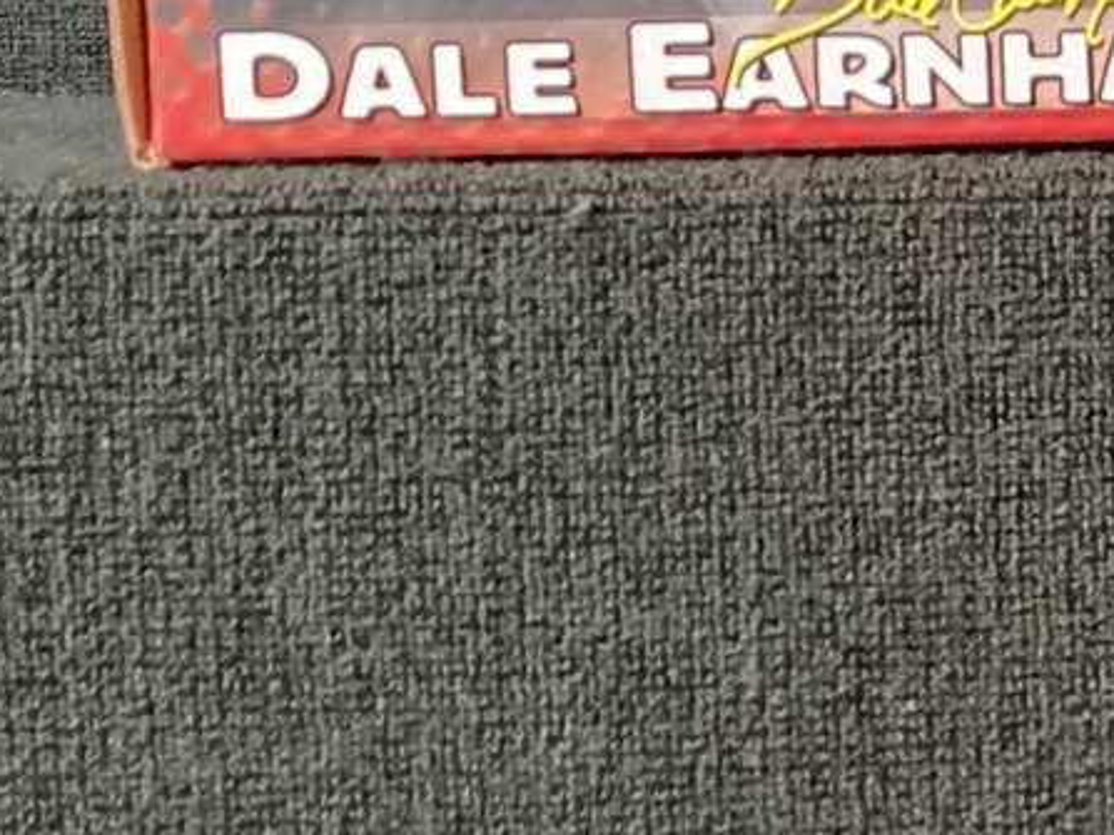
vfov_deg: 13.9
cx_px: 1830
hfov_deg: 16.5
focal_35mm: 105
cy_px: 56
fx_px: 3378
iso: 320
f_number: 2.4
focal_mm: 3.3
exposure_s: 1/60
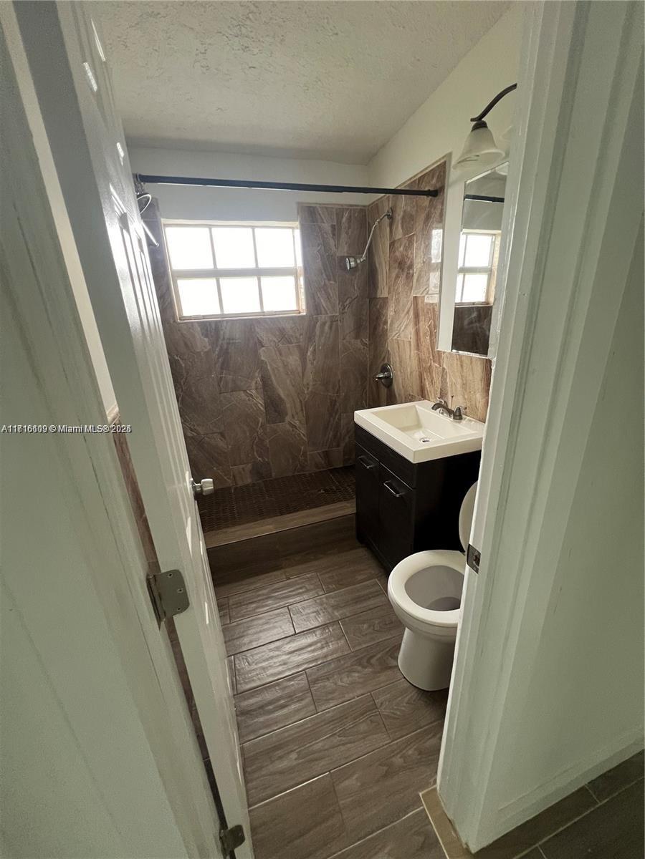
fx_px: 323
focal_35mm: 13
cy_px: 430
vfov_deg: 106.2
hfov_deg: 89.9
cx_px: 322
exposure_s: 1/60
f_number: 1.8
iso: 250
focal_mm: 1.57
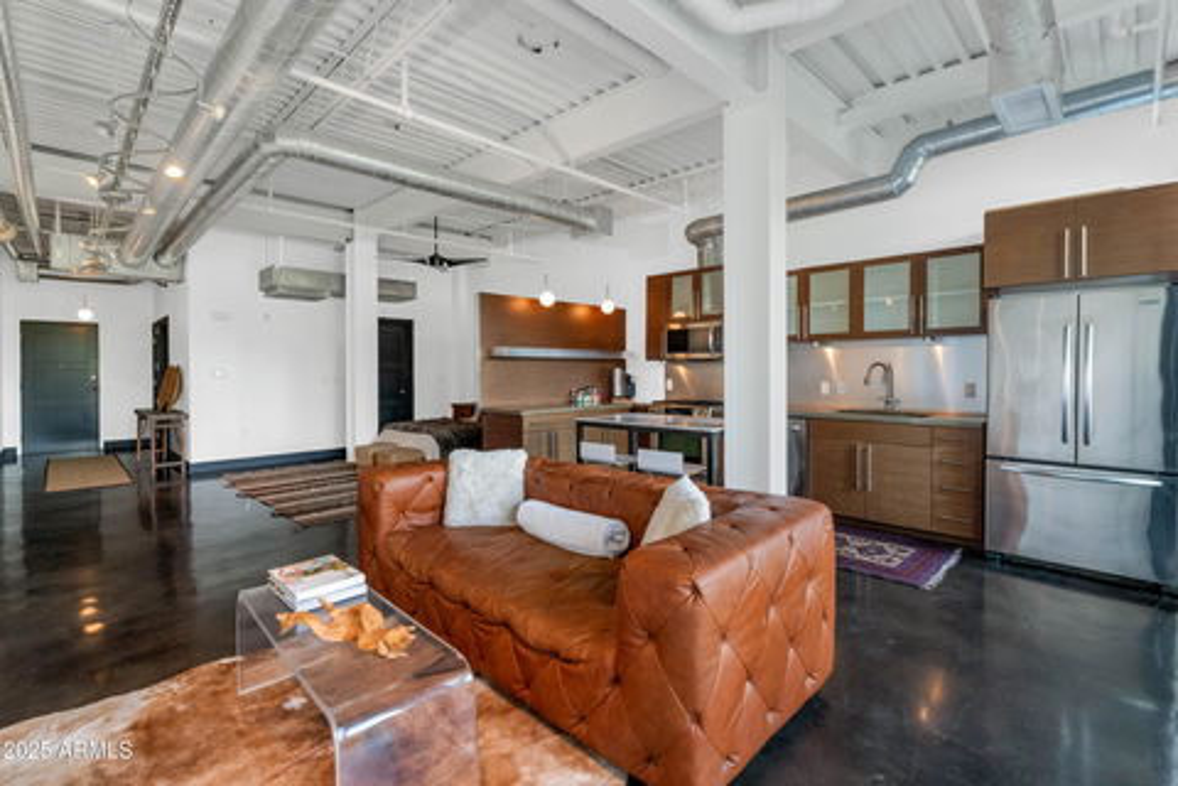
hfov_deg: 96.7
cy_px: 393
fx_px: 524
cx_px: 589
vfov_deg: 73.7
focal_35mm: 16
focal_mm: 16
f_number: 4
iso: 1000
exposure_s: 1/125
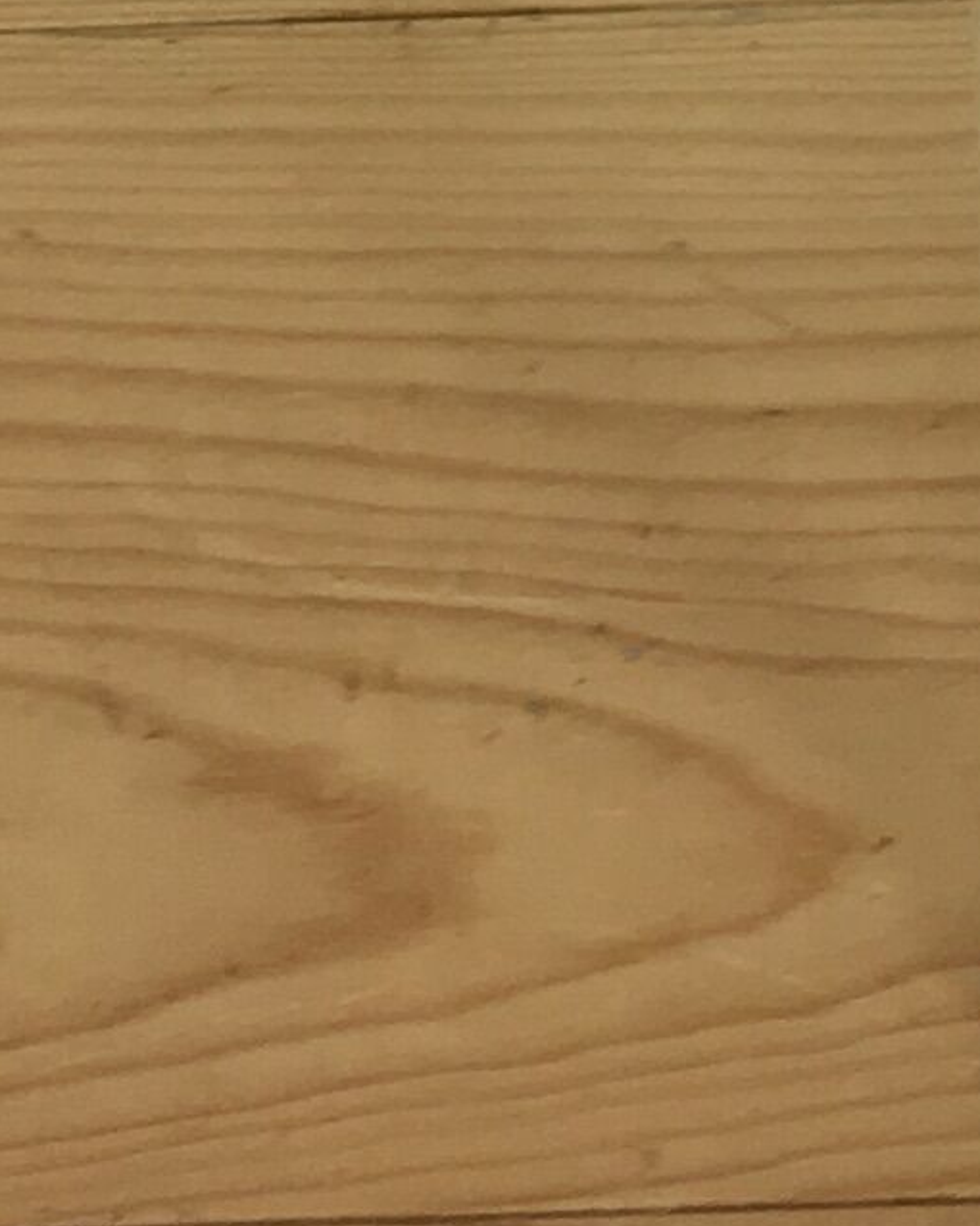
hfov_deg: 8.5
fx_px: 6493
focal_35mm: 179
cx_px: 1424
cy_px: -2145
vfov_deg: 9.2
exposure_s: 1/33
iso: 40
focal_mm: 4.15
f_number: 2.2
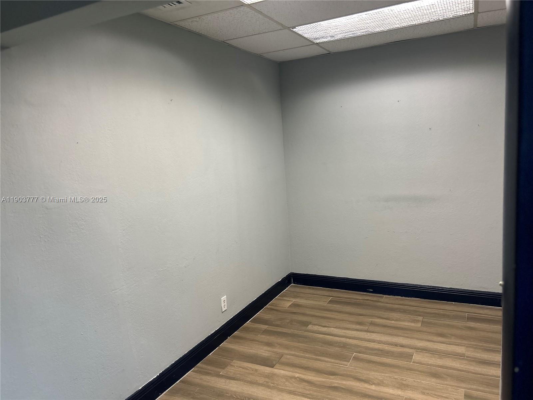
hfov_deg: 67.3
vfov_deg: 53.1
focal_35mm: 26
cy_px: 200
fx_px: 400
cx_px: 266
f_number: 1.5
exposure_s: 1/120
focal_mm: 5.7
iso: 125
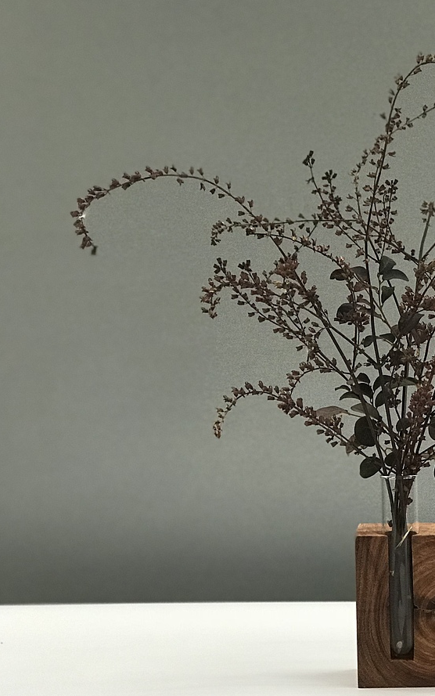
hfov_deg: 14.6
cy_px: 343
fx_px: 1649
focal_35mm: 87
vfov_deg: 23.8
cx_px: 490
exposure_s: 1/100
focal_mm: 6.6
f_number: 2.8
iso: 250
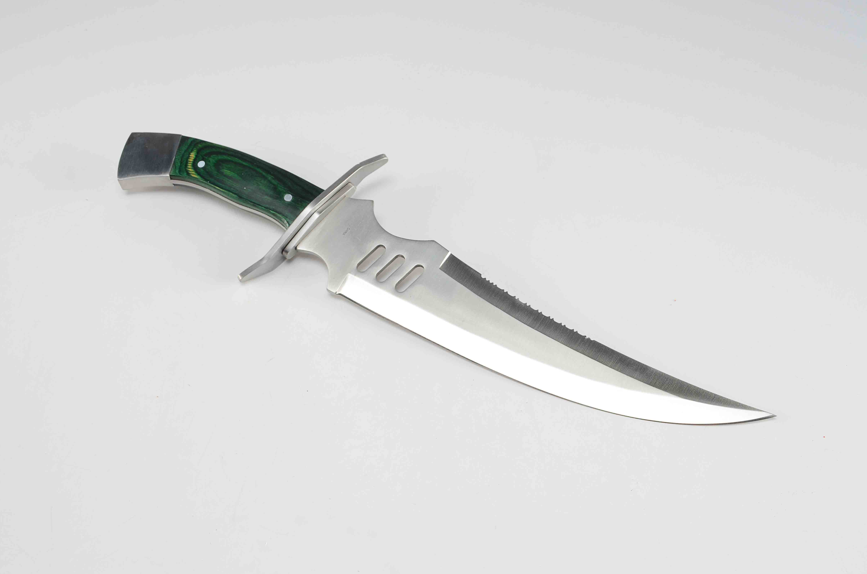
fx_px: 1178
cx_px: 434
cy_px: 287
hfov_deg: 40.4
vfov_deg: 27.4
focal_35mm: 49
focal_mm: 32
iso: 100
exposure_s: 1/80
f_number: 10
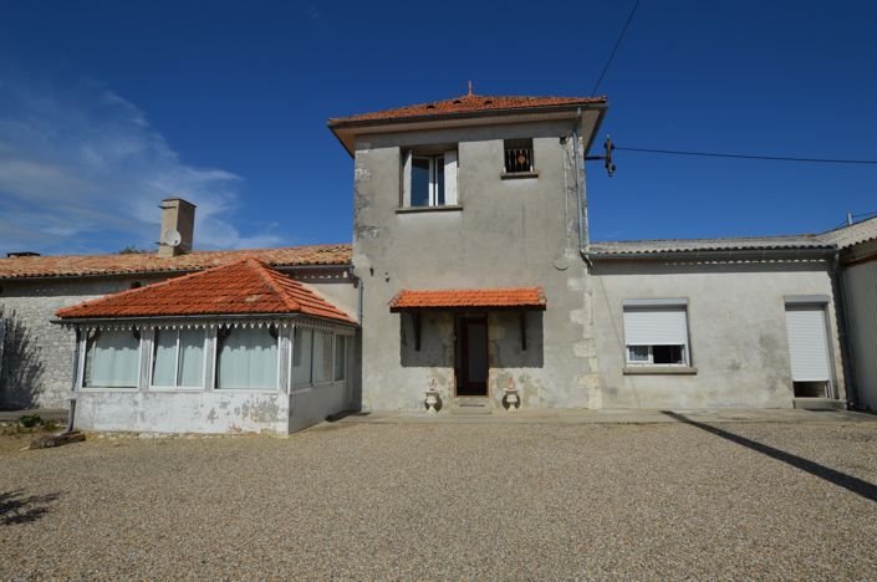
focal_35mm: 17
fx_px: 420
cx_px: 438
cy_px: 291
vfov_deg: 69.5
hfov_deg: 92.5
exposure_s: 1/400
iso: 100
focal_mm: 11.5
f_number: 10
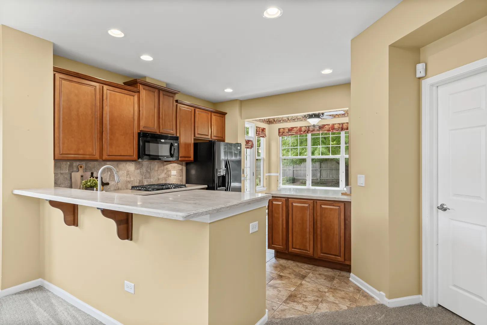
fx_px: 243
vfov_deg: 67.4
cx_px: 244
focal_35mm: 18
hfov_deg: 90.0
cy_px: 162
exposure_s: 1/10
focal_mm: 12
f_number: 8
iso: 320
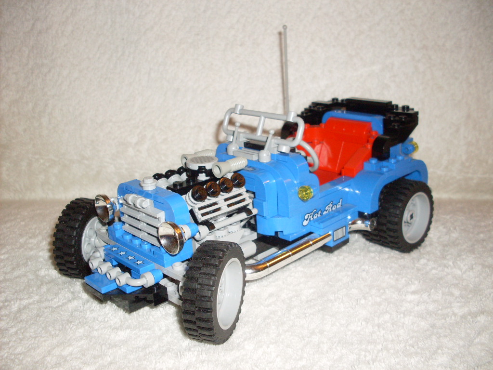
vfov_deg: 37.7
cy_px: 185
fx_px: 541
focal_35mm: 38
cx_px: 246
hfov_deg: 49.0
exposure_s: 1/45
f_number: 2.8
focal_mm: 6.3
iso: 100
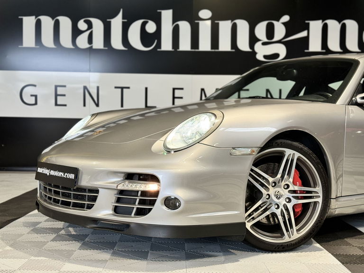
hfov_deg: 39.7
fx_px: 505
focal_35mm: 48
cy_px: 136
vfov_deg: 30.3
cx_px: 182
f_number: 1.78
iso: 160
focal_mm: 6.86
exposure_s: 1/50
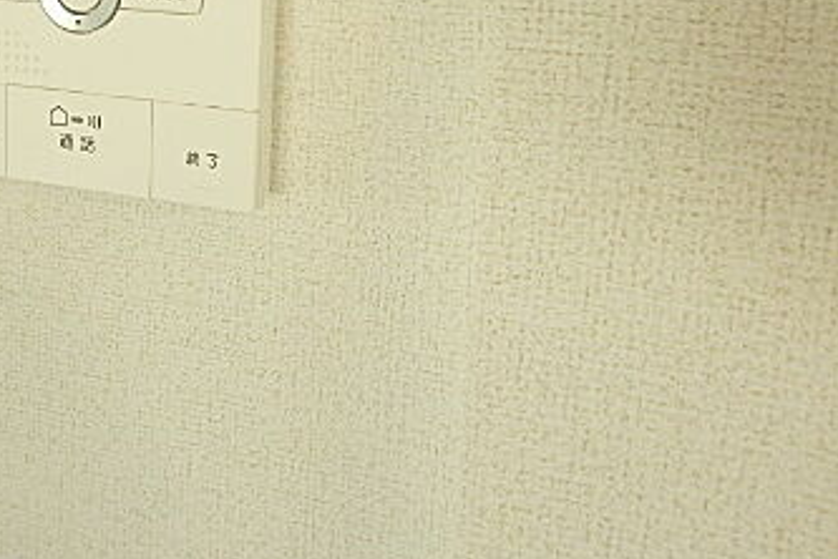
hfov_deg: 43.7
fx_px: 978
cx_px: 143
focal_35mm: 42
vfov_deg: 29.5
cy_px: -15
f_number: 3.5
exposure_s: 1/30
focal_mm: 3.7
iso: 250
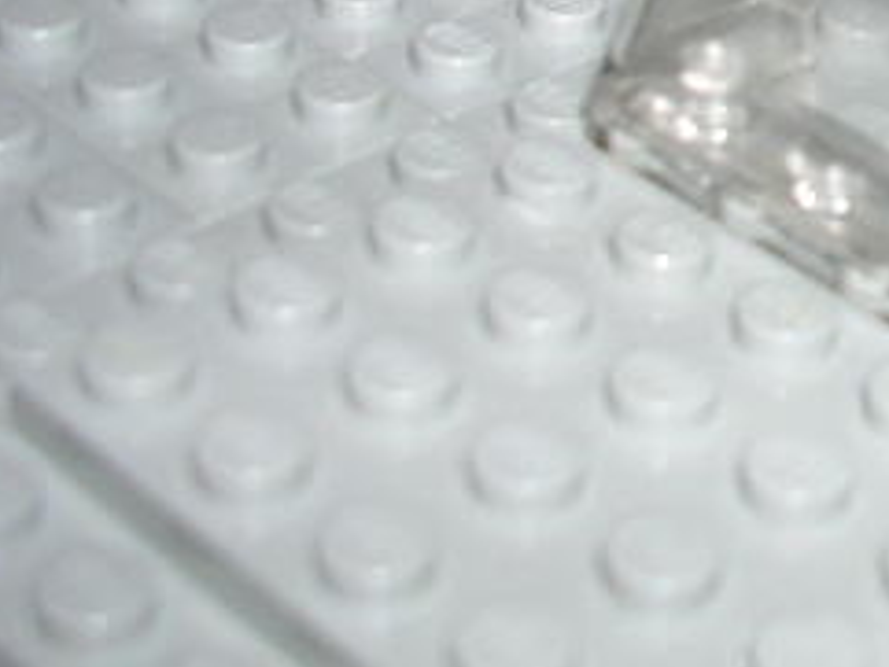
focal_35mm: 101
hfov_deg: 18.2
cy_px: -129
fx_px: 2595
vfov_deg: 14.2
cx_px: 1140
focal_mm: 5.8
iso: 50
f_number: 2.8
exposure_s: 1/60.1
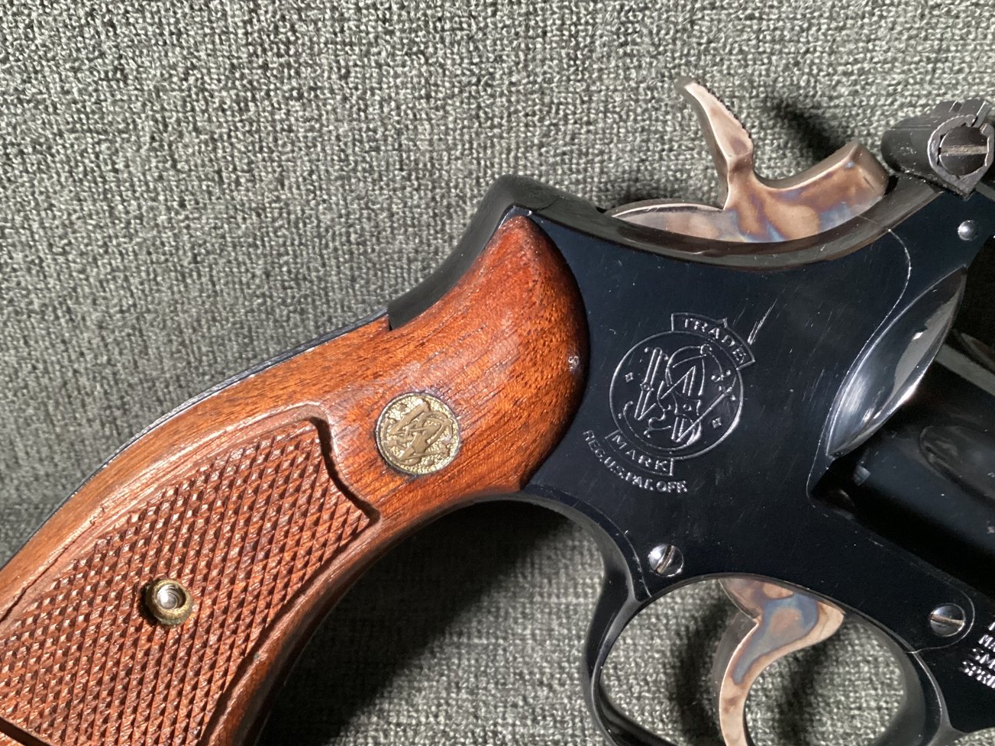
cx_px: 482
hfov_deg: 51.4
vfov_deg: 39.6
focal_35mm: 36
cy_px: 420
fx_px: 1035
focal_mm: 3.3
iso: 400
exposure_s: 1/40
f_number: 2.4
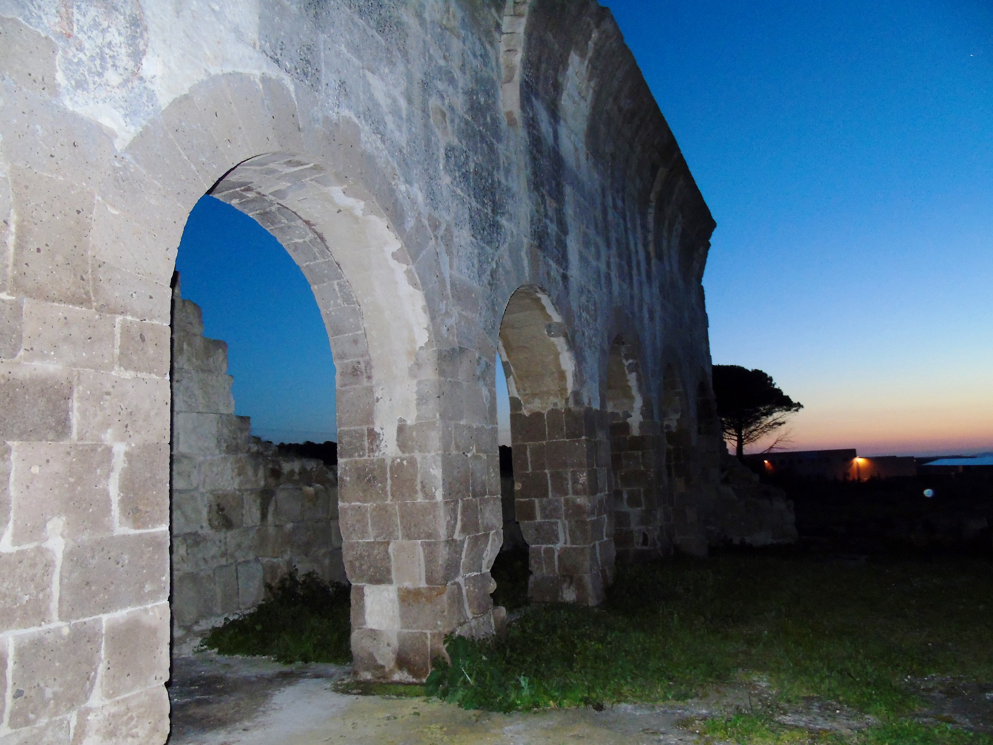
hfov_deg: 69.4
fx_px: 717
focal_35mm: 25
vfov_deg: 54.9
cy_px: 372
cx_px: 496
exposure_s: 1/30
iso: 400
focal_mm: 4.4
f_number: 3.4
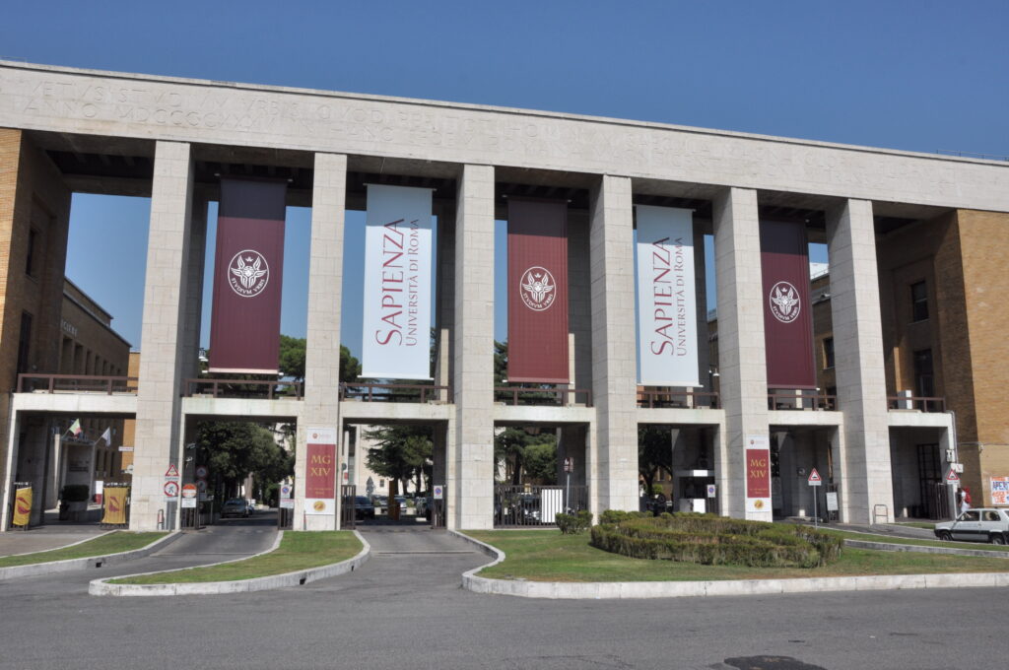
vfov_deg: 47.8
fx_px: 756
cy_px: 335
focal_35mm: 27
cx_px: 504
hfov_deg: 67.4
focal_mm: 18
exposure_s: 1/400
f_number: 11
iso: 200
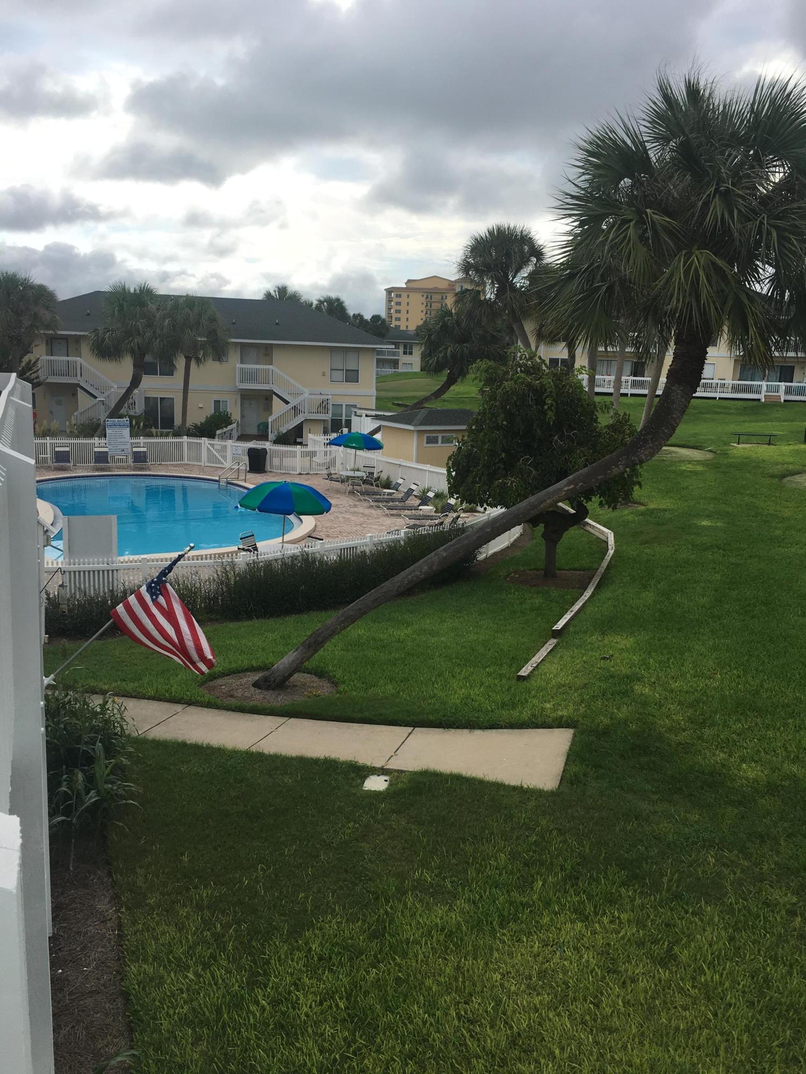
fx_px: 900
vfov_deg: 61.7
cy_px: 537
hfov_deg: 48.2
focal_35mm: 29
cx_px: 403
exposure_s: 1/1508
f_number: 2.2
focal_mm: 4.15
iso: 25
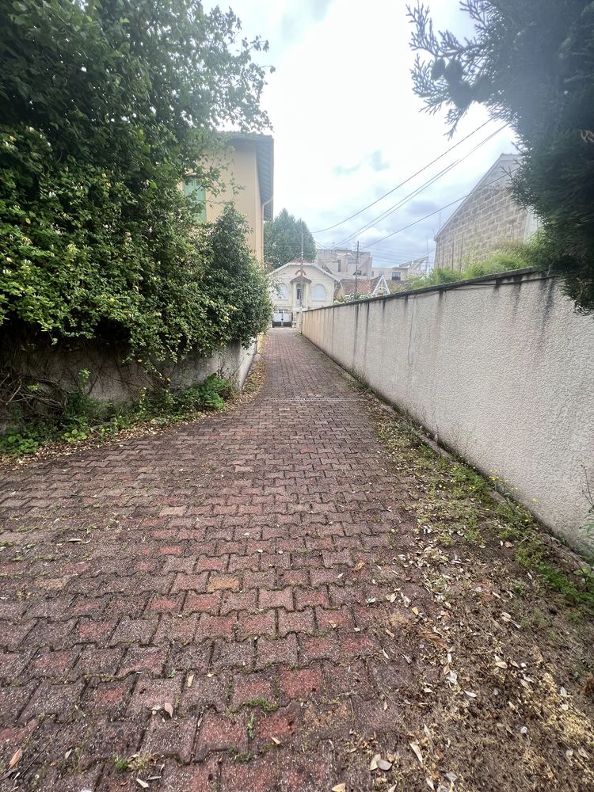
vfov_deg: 106.2
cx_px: 297
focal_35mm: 13
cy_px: 396
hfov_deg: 89.9
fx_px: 297
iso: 32
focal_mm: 1.57
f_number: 1.8
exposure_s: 1/391
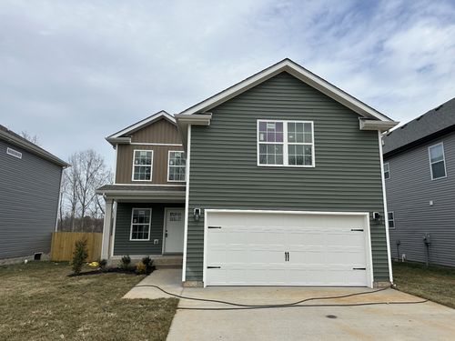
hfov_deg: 71.6
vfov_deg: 56.8
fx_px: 315
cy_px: 170
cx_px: 228
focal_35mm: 24
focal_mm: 6.86
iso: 80
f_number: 1.78
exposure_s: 1/5848
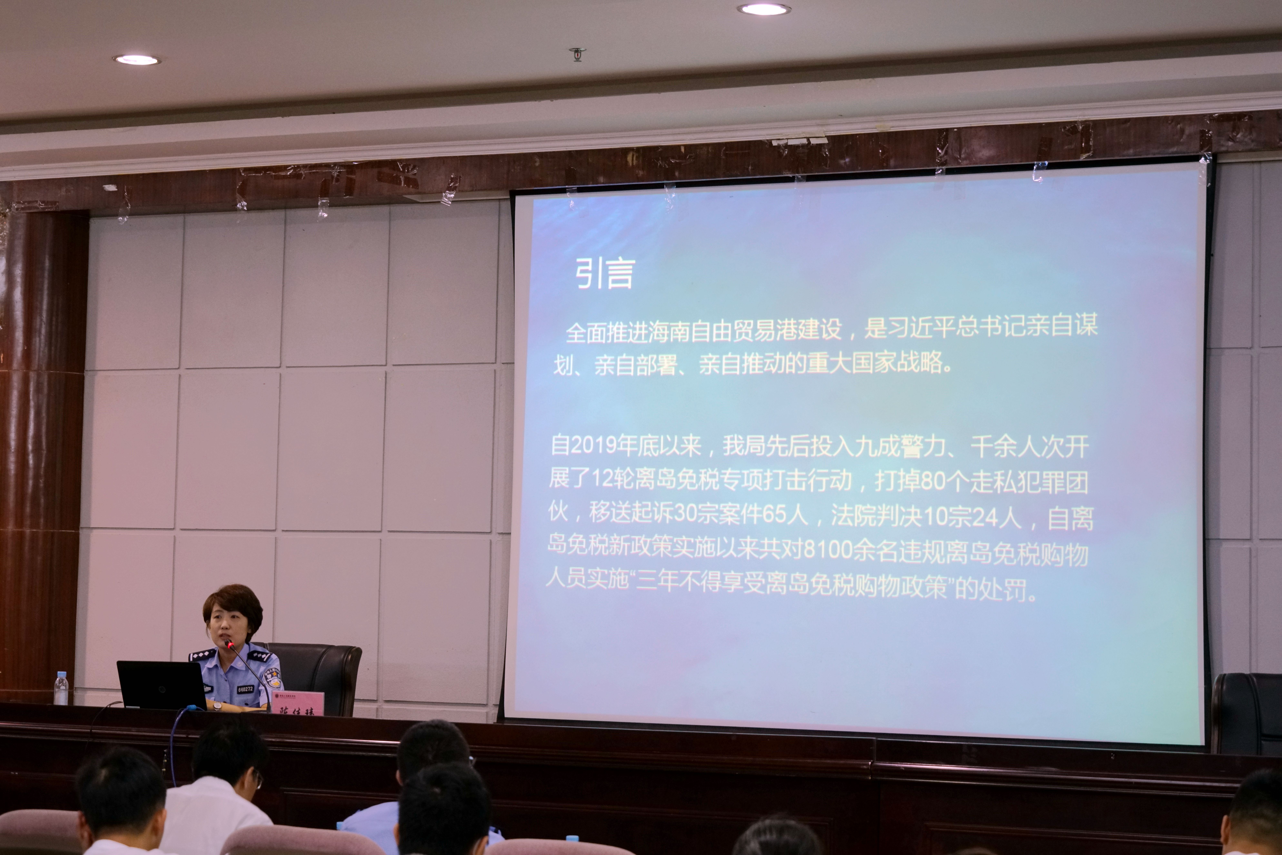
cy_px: 428
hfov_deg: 28.1
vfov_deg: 18.9
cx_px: 641
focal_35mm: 72
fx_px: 2564
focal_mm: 72
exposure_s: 1/30
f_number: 6.3
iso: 2000
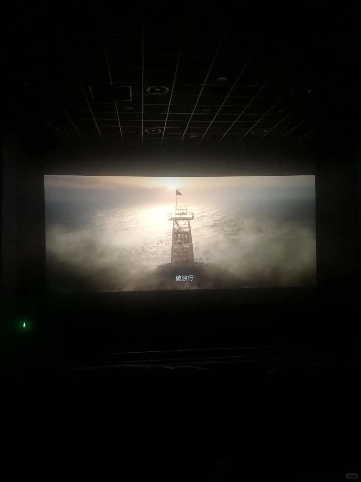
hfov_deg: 49.7
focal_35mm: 28
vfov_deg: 63.4
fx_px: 389
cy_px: 241
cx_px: 180
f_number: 1.8
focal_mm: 4
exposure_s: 1/14
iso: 100
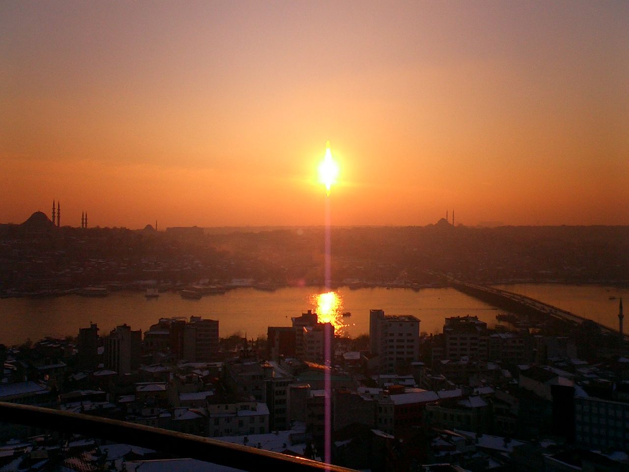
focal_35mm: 37
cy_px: 236
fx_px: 672
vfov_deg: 38.7
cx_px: 314
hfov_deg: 50.1
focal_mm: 5.6
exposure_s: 1/1250
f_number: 3.5
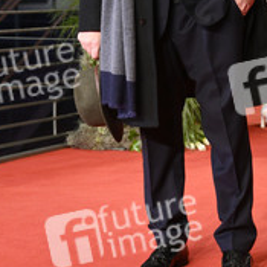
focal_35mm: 136
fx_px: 1187
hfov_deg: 12.8
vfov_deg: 12.7
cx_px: 168
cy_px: 3
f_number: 5
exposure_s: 1/250
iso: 5000
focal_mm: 70
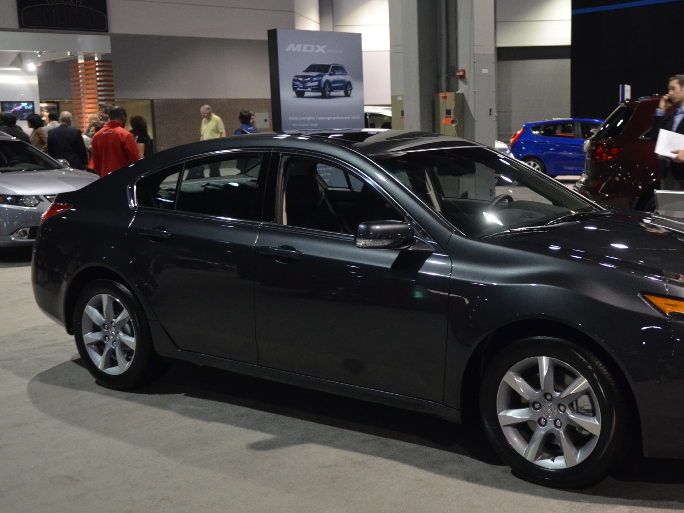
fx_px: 889
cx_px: 460
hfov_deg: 41.5
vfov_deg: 32.2
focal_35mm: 45
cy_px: 254
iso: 1600
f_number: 2.8
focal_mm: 22
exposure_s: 1/40
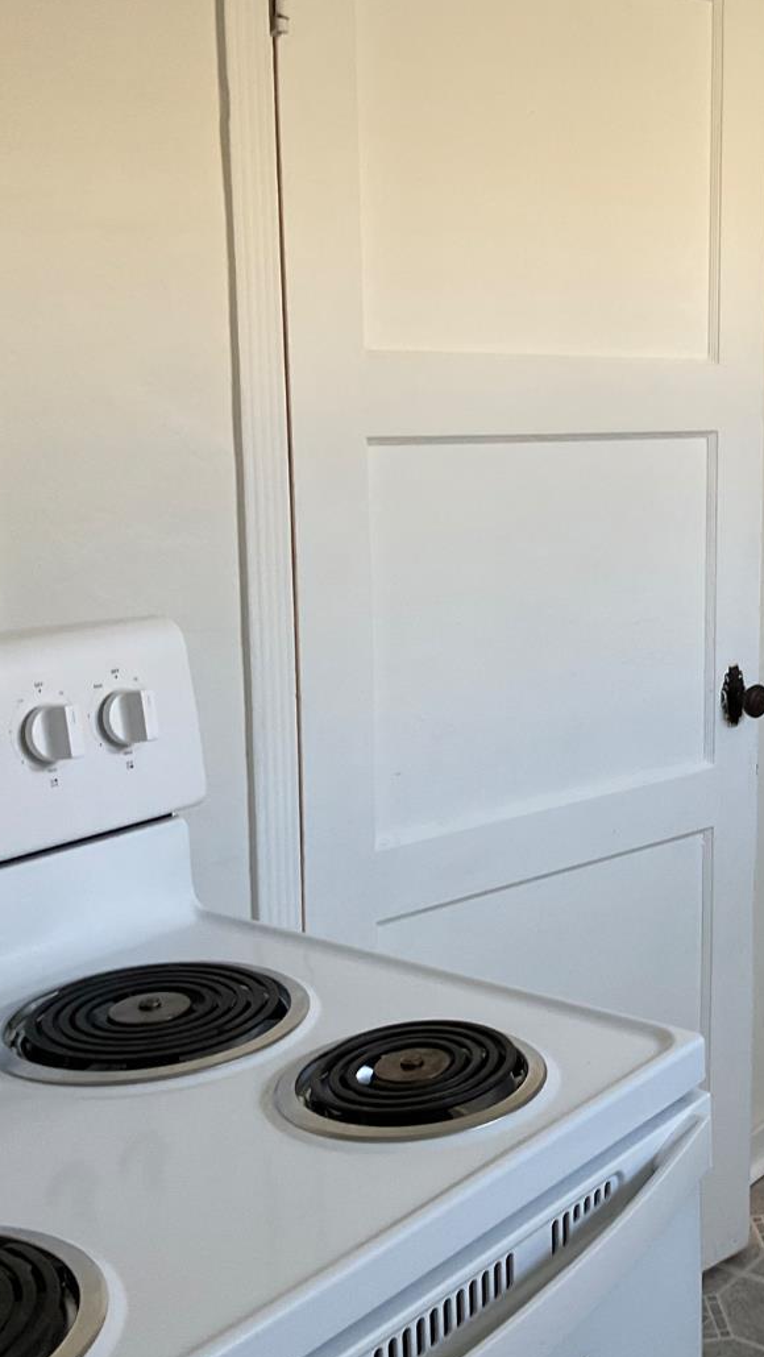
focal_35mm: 46
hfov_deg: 24.8
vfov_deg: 44.5
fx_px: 1655
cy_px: 630
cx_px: 756
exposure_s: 1/60
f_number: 1.8
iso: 50
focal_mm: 3
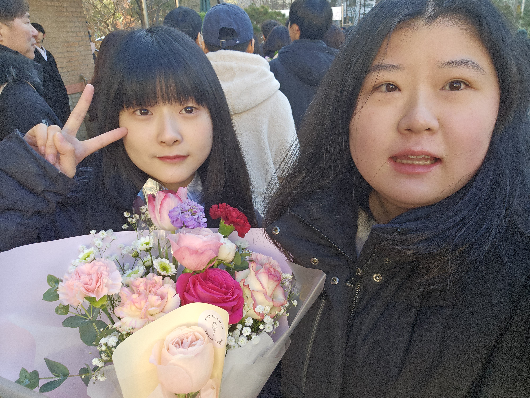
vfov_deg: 54.9
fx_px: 383
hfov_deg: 69.4
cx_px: 265
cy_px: 199
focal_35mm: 25
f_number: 2.2
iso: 50
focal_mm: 3.3
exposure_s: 1/120
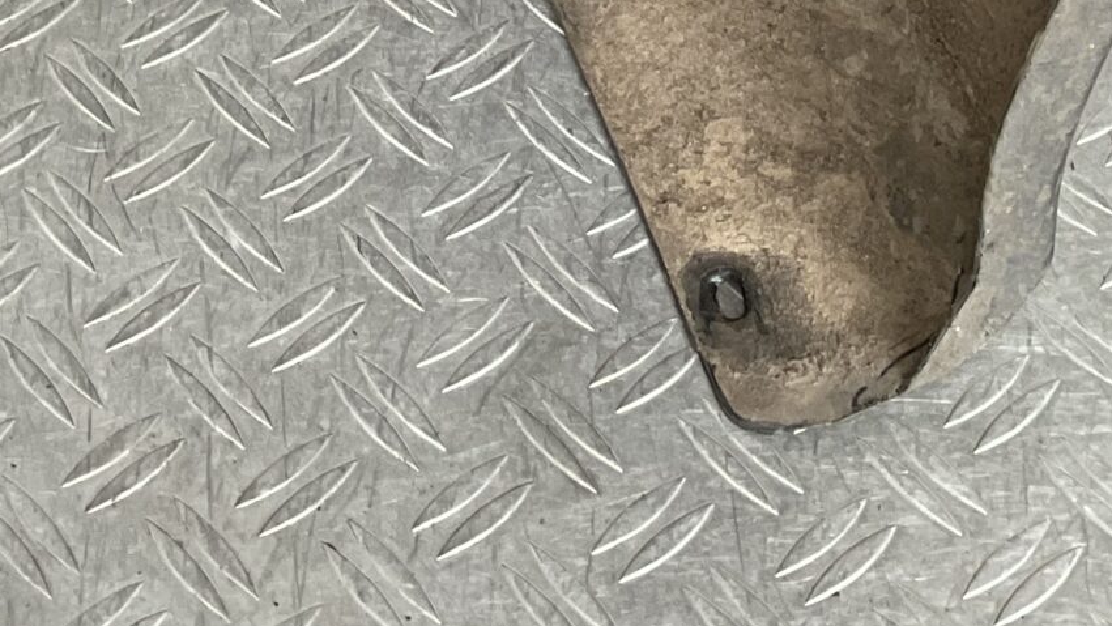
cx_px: -52
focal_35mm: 95
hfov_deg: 21.5
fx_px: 2802
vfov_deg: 11.7
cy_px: -548
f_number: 1.8
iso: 64
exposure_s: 1/120
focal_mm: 3
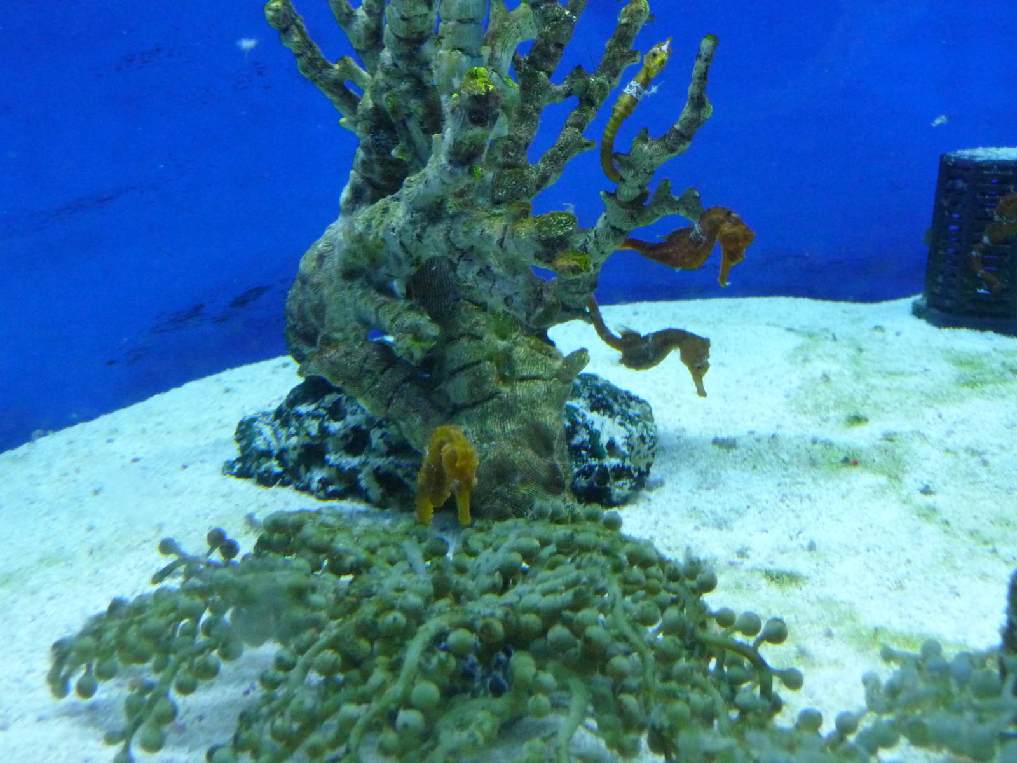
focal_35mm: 36
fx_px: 1058
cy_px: 382
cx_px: 508
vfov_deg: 39.7
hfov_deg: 51.4
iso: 640
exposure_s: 1/60
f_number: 3.7
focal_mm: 6
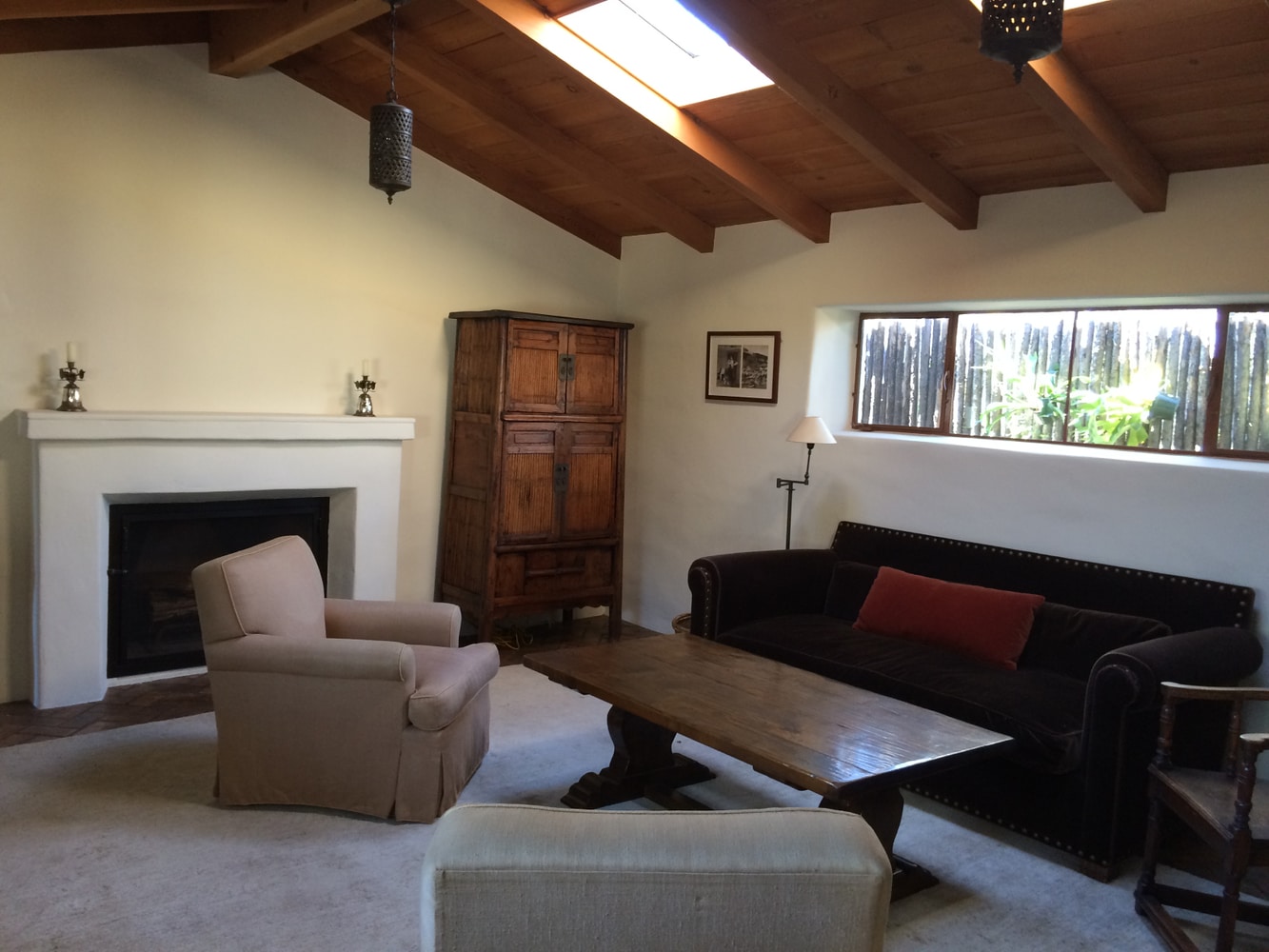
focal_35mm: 29
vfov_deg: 48.2
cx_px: 634
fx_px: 1063
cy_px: 476
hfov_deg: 61.7
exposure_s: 1/30
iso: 100
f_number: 2.2
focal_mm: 4.15
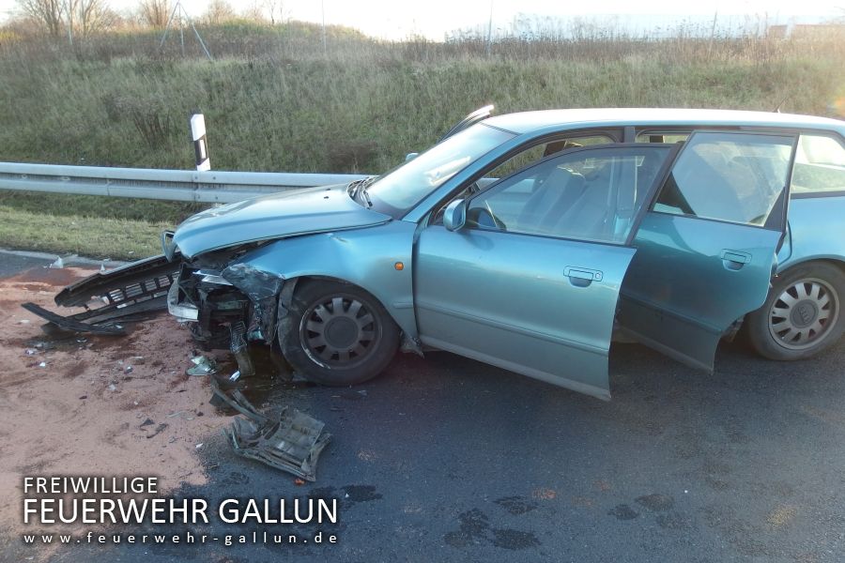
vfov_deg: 49.6
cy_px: 282
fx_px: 610
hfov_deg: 69.4
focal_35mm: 26
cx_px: 422
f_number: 2.5
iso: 100
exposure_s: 1/160
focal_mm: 4.7
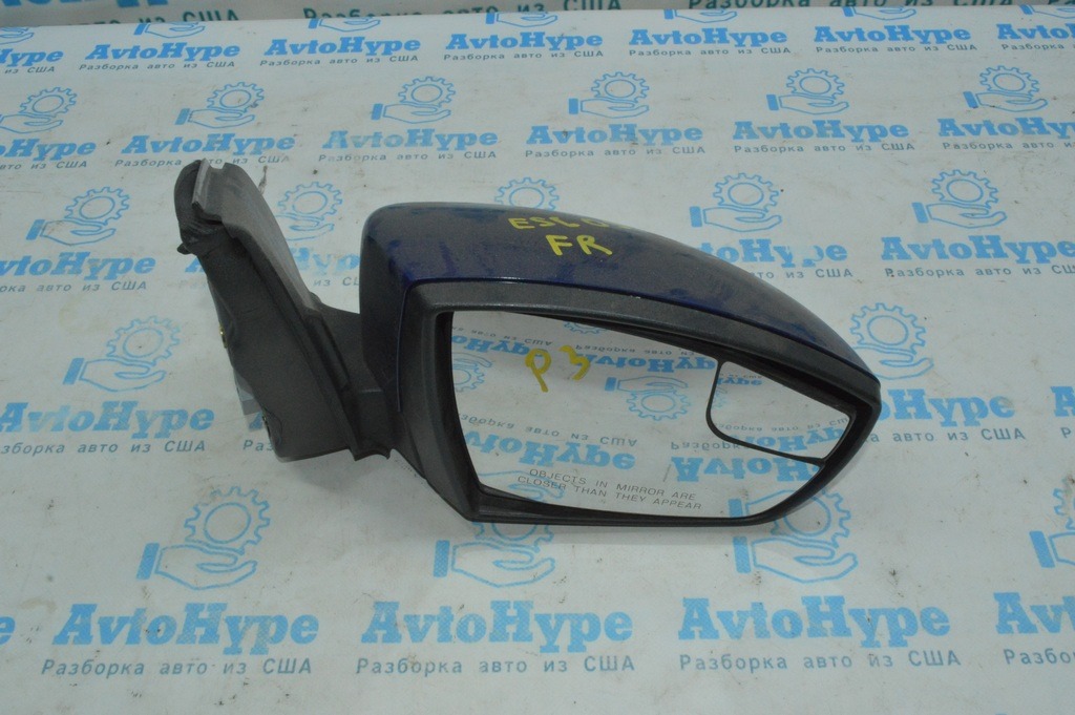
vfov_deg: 41.6
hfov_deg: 59.5
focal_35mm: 32
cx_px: 538
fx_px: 940
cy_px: 358
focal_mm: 21
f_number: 25
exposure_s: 1/40
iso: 3200
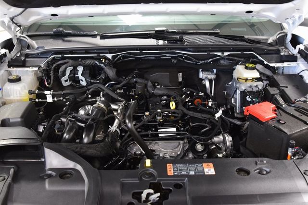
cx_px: 154
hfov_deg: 53.1
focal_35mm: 36
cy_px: 102
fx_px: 308
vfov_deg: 36.9
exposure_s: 1/15
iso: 1600
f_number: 5
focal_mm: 24
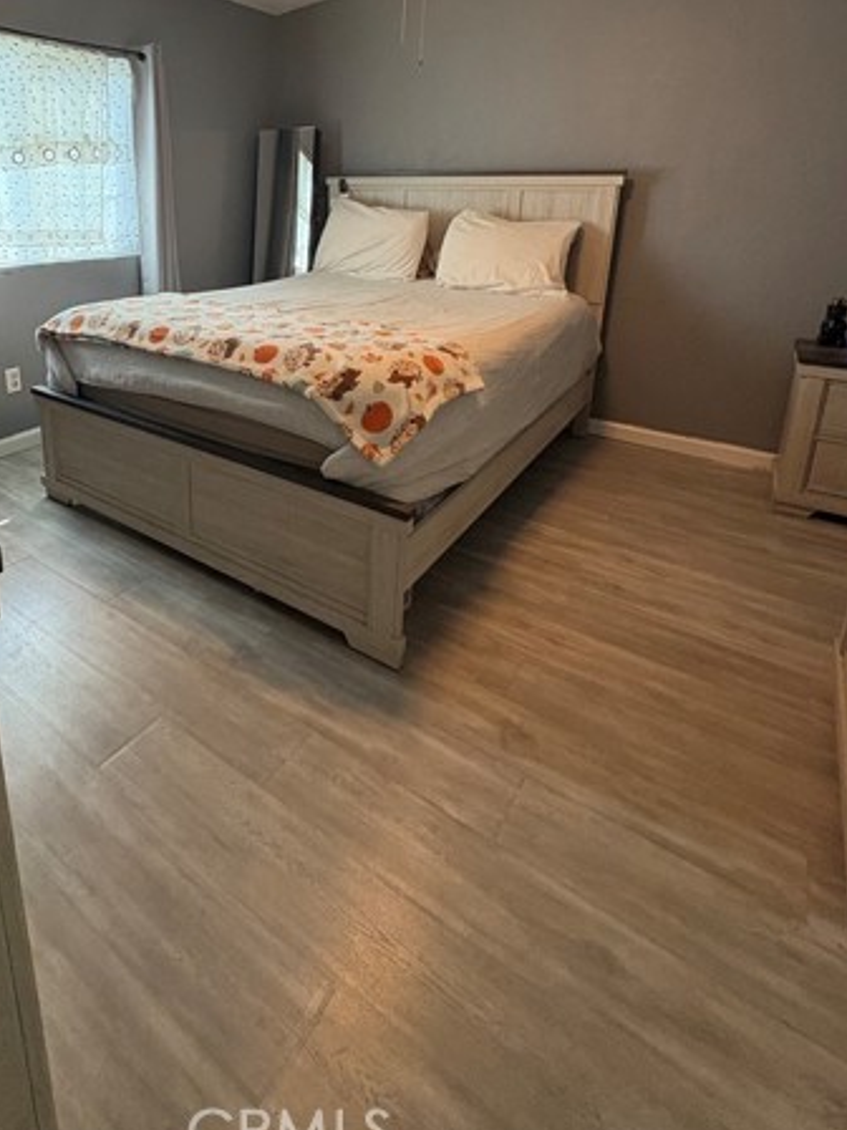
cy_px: 361
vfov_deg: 78.6
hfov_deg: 64.3
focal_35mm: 20
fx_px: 652
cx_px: 282
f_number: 2.2
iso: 400
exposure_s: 1/120
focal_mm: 2.22
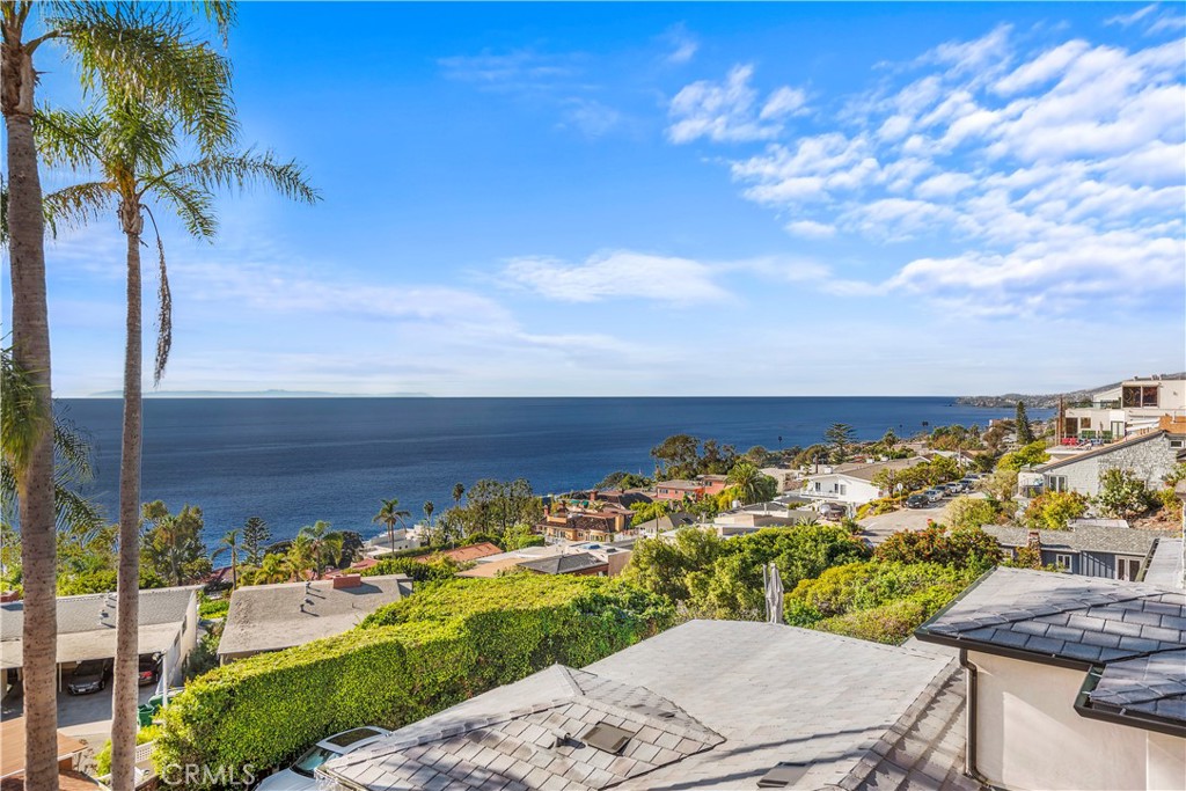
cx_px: 593
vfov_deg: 53.1
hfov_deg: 73.7
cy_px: 396
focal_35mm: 24
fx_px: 791
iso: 160
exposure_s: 1/800
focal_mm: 24
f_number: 7.1
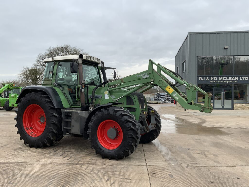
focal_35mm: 29
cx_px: 124
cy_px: 94
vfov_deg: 48.2
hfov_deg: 61.7
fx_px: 209
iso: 16
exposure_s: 1/365
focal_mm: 3
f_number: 1.8
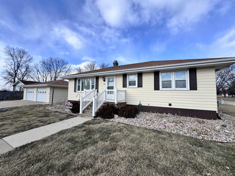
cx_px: 118
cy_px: 88
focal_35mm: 14
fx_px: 95
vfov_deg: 85.7
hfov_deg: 102.1
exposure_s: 1/1506
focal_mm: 2.22
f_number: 2.2
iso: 50
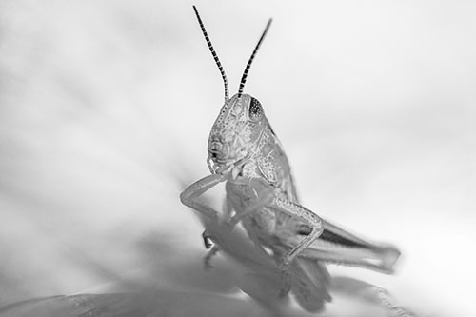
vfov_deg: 6.5
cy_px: 158
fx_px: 2776
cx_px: 238
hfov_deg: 9.8
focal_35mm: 210
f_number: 8.5
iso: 800
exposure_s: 1/1250
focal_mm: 210
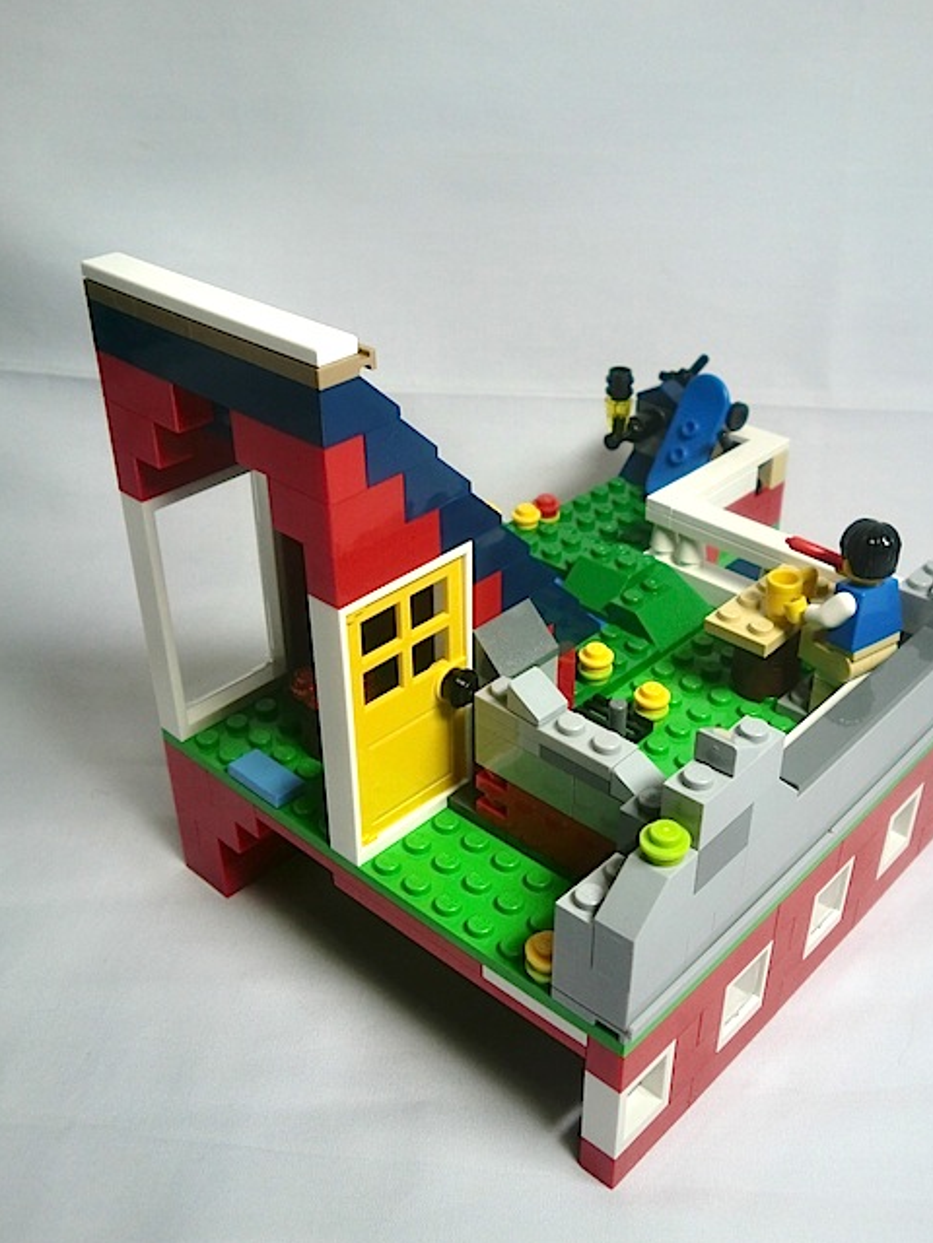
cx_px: 533
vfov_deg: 52.6
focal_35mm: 35
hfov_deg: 40.6
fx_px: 1258
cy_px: 649
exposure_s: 1/80
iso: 64
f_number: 2.6
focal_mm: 4.65
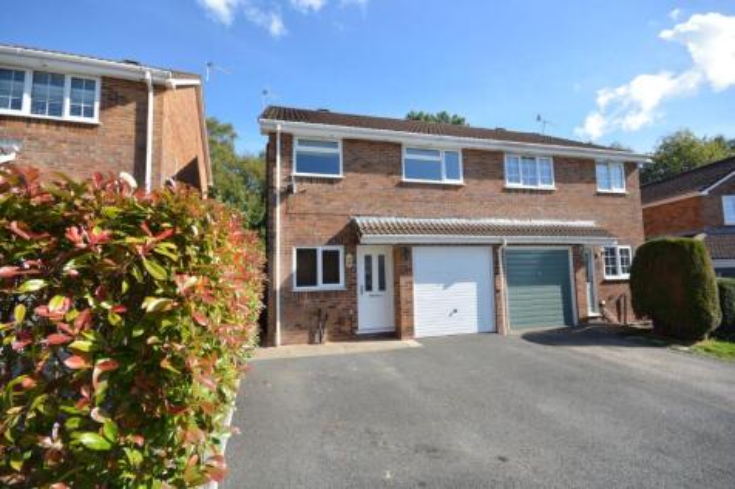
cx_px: 368
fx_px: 306
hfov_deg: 100.4
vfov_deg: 77.3
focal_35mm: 15
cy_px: 244
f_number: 8
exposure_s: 1/640
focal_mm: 10
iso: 400
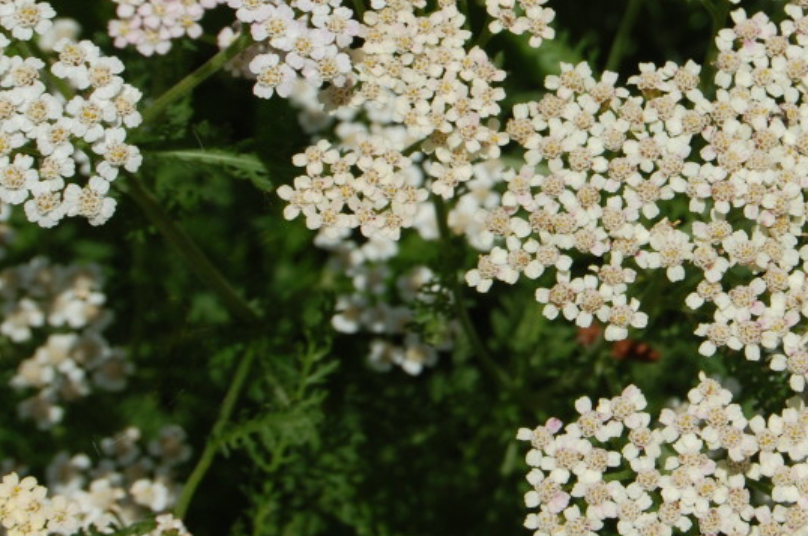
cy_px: 56
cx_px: 676
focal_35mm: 157
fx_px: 3517
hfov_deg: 13.0
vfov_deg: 8.7
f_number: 11
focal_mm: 55
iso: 200
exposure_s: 1/500
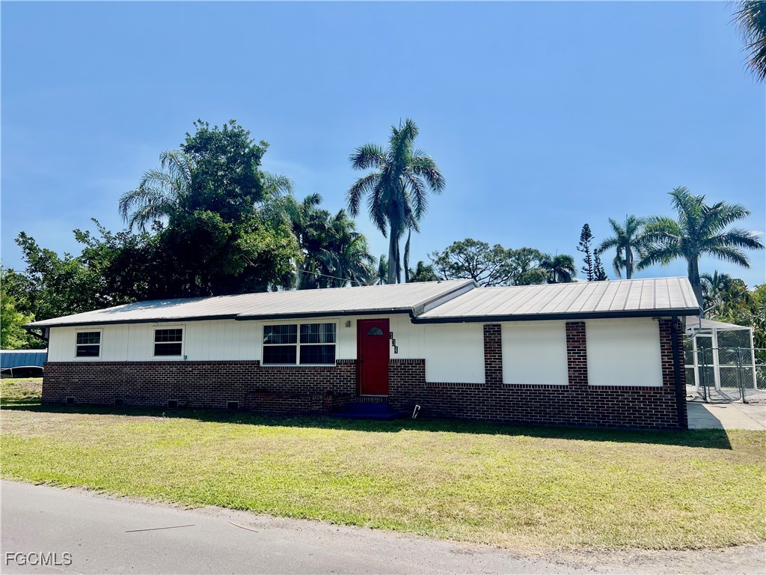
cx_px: 383
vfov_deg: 53.1
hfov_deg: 67.3
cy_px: 288
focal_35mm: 26
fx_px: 575
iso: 50
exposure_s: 1/6579
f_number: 1.5
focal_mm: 5.7
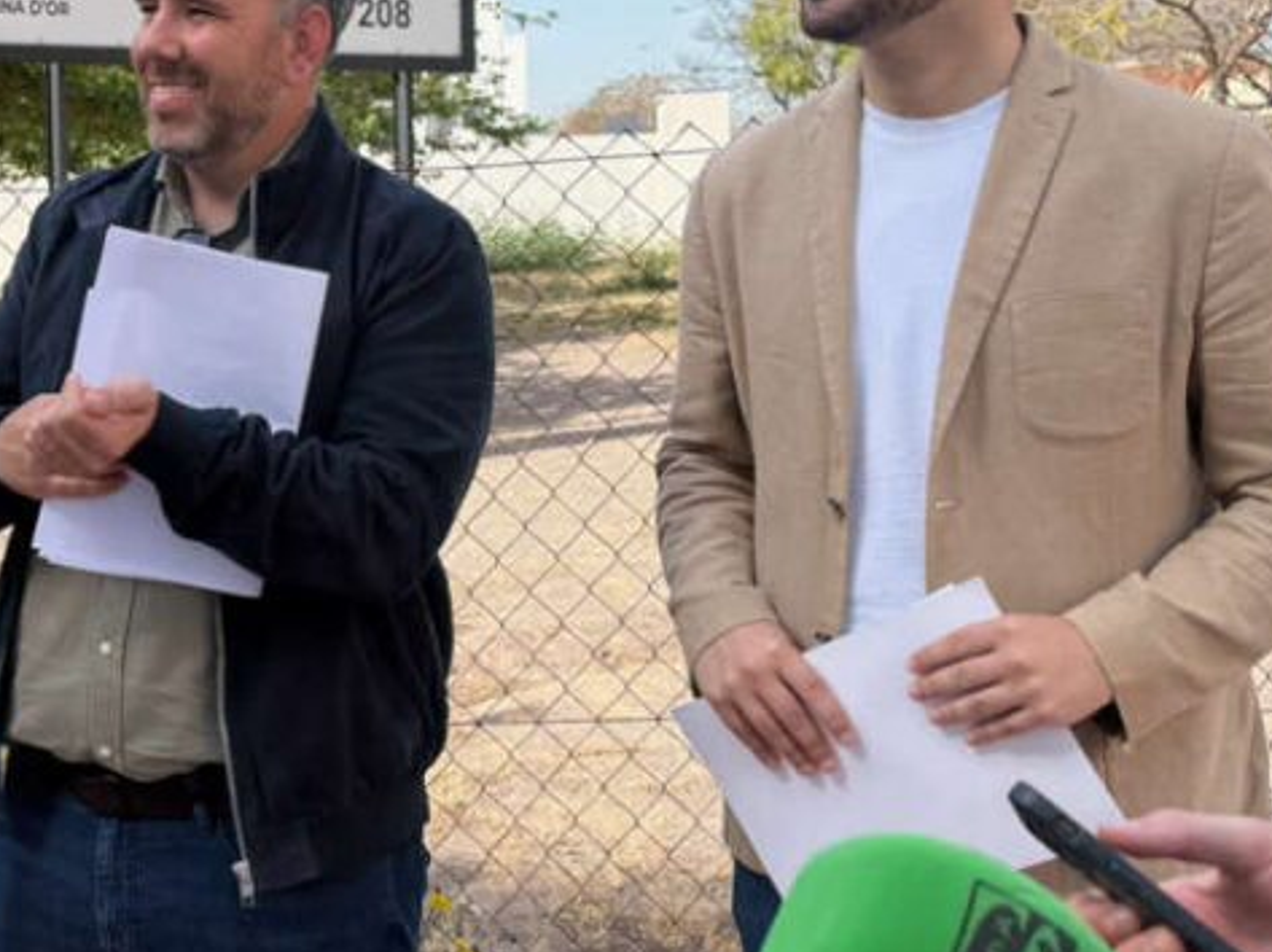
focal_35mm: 52
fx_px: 1909
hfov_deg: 35.2
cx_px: 194
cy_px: 280
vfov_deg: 27.7
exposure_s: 1/2299
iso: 80
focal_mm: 6.76
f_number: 1.78
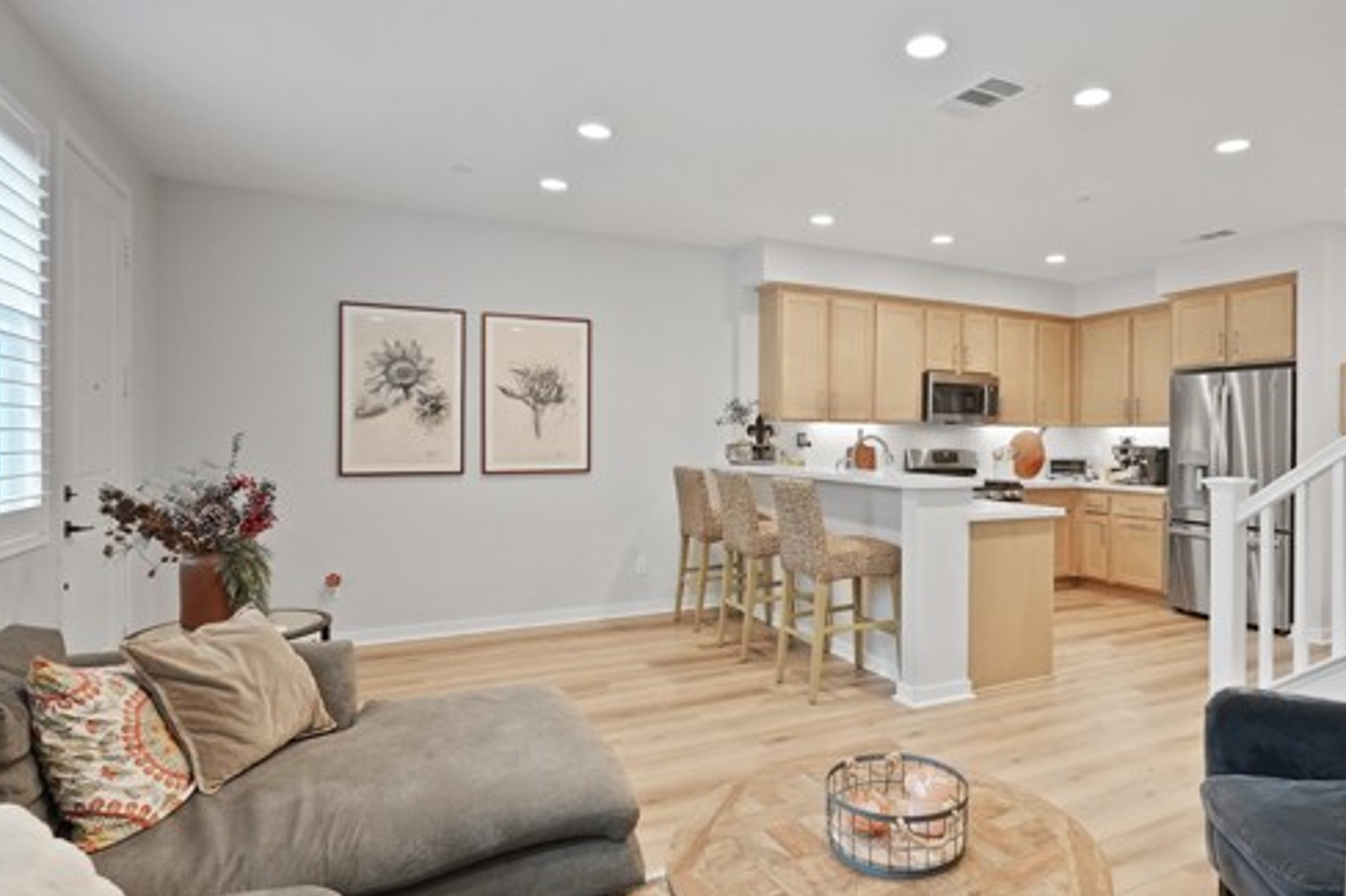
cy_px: 456
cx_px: 803
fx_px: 785
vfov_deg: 59.5
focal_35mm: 21
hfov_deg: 80.3
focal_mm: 16
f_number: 5.6
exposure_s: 1/15
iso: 1250
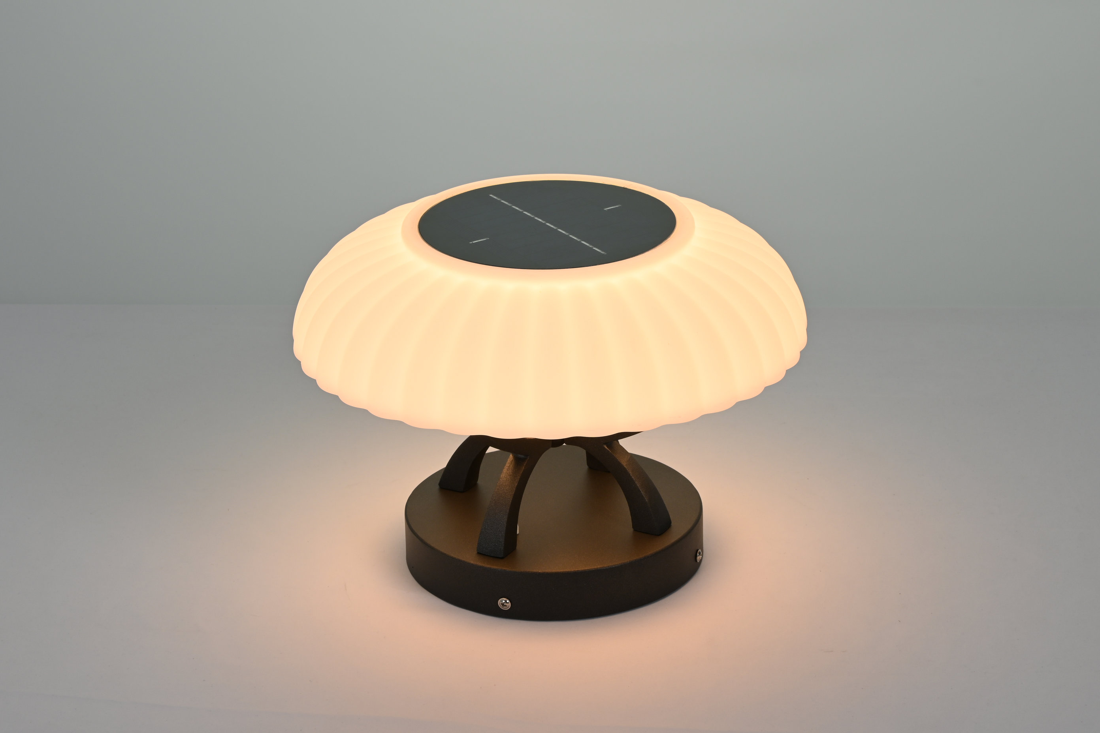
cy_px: 366
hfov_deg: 21.2
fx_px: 2933
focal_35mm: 96
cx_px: 550
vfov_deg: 14.3
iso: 100
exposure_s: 1
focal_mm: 64
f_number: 14
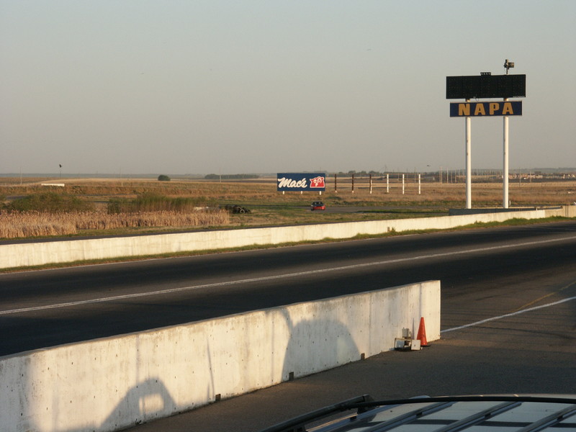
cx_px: 288
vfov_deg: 9.6
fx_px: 2579
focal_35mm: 155
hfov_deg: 12.7
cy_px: 216
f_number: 8
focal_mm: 39.24
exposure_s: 1/125
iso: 100
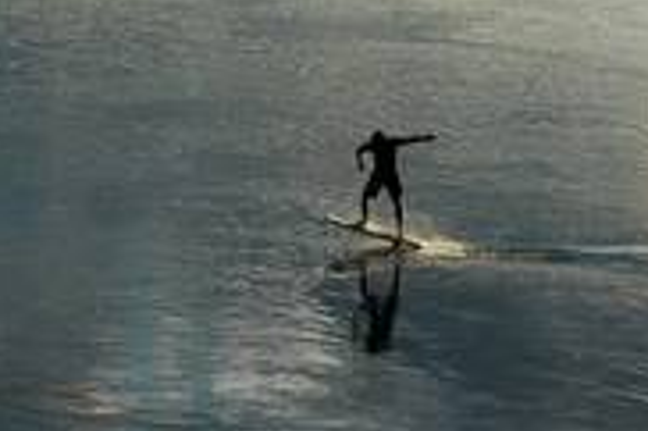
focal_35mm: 173
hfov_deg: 11.9
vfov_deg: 7.9
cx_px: 214
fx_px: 3111
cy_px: 289
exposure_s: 1/125
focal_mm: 25.7
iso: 125
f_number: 3.5
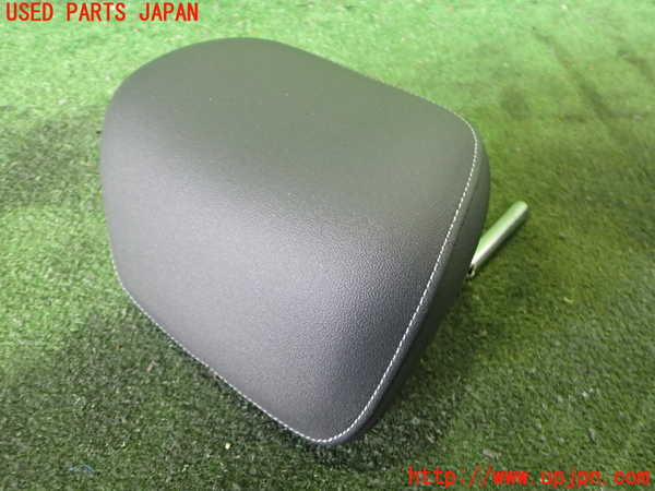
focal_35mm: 30
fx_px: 568
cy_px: 246
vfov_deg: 46.8
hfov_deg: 60.0
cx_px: 328
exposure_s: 1/30
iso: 500
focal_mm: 5.4
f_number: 2.3
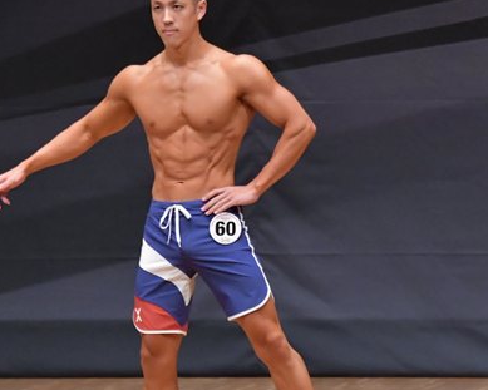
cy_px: 219
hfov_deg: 3.6
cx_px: 179
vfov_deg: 2.9
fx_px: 7696
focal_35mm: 533
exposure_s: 1/400
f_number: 5.6
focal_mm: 190
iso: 6400
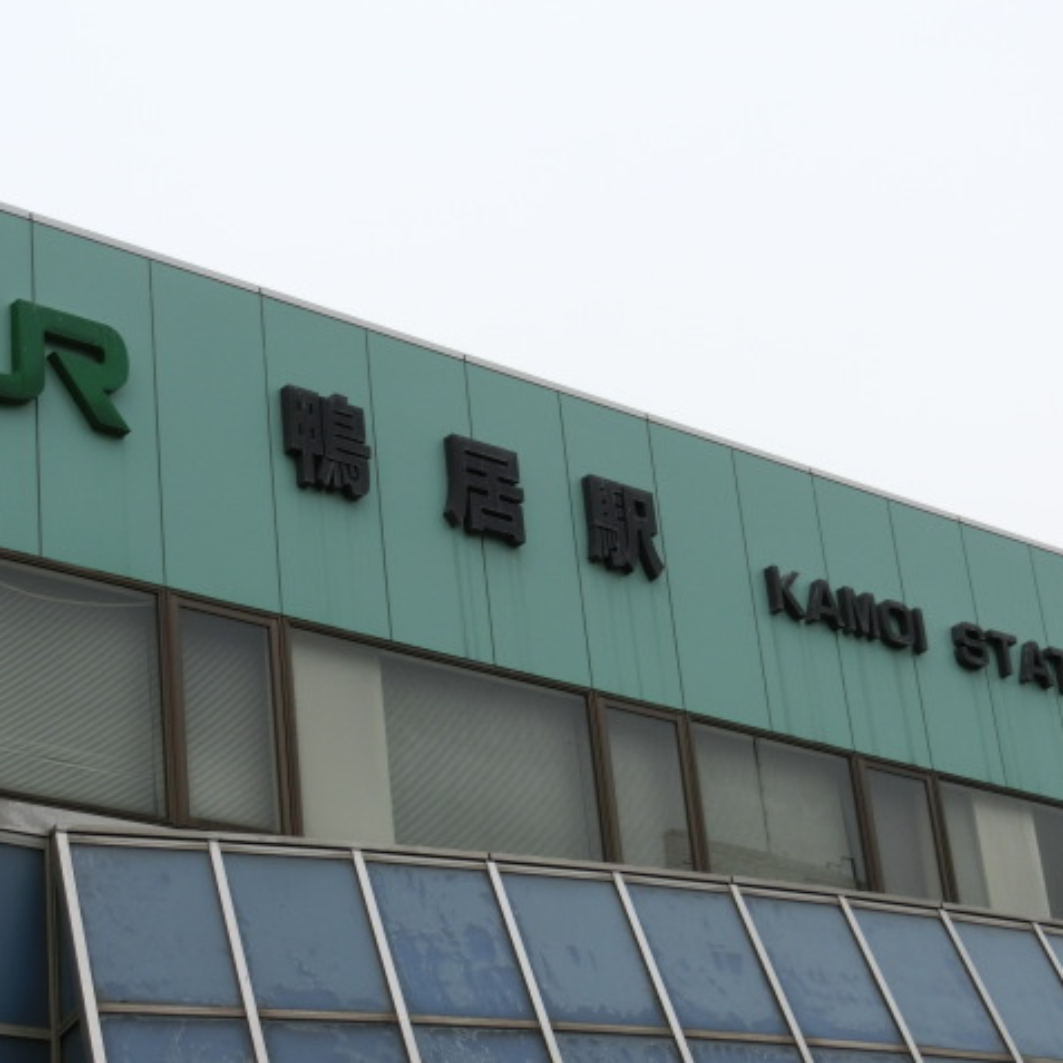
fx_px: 2884
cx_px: 508
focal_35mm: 83
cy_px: 530
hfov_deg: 20.9
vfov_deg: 20.9
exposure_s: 1/125
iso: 200
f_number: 5.2
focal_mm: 12.4
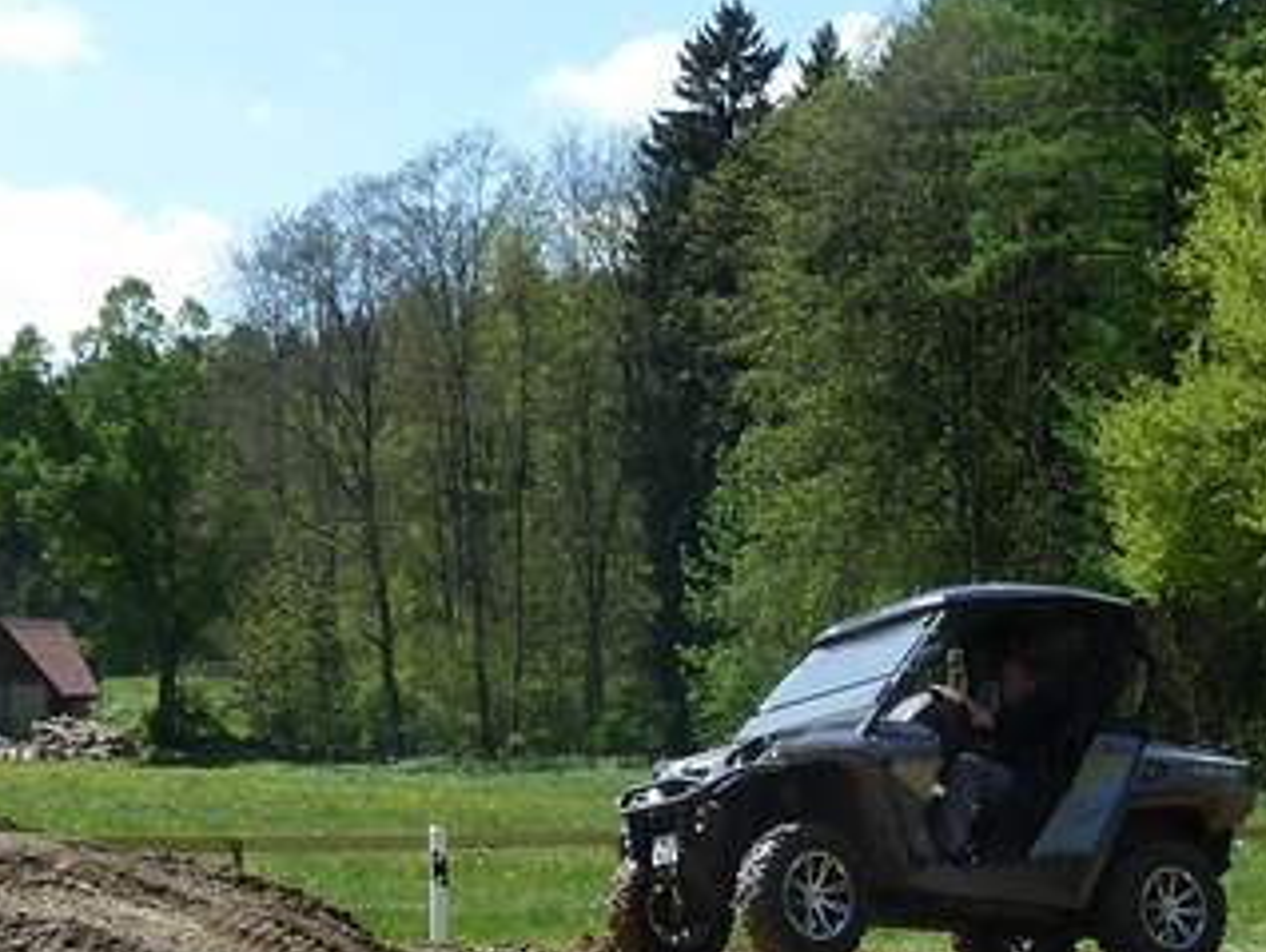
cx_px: 848
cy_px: 892
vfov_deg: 18.3
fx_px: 2891
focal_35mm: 79
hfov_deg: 24.6
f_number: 4
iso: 80
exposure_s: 1/500
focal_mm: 4.7
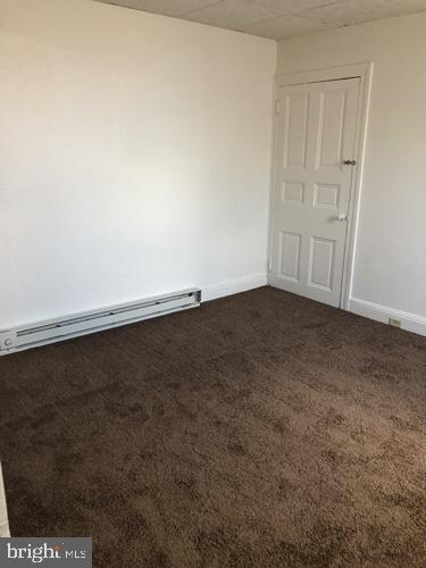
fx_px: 459
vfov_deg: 63.4
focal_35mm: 28
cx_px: 213
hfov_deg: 49.7
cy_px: 284
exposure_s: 1/17
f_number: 1.8
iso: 40
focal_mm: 4
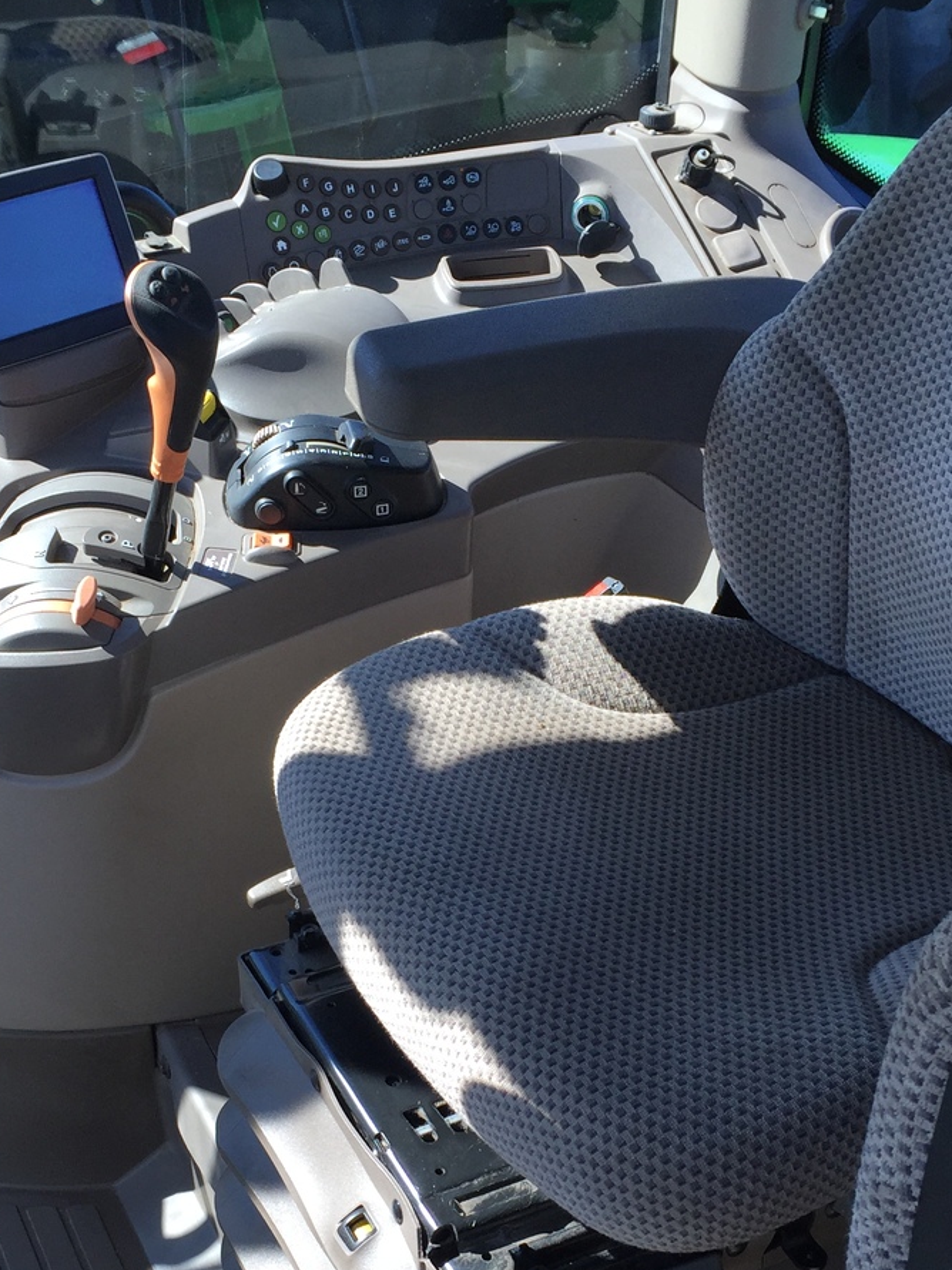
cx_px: 457
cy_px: 824
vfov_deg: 37.9
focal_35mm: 50
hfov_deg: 29.1
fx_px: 1834
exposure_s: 1/434
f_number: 2.2
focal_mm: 4.15
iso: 32
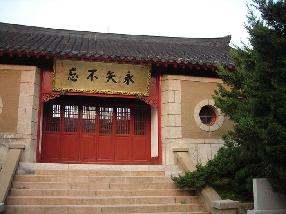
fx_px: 314
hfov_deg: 49.0
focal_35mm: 38
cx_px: 143
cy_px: 107
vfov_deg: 37.7
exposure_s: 1/60.1
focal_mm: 6.3
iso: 50
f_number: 3.2
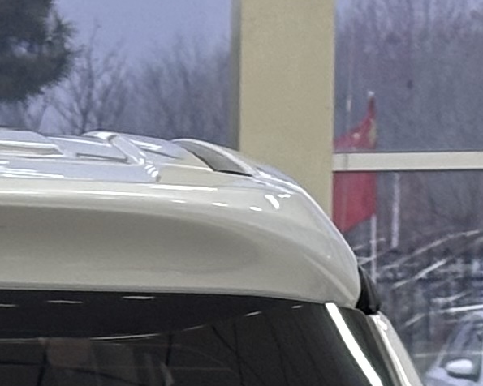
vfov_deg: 4.4
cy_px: 1024
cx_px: -339
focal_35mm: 344
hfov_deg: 5.5
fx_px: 4917
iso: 40
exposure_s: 1/50
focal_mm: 5.96
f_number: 1.6
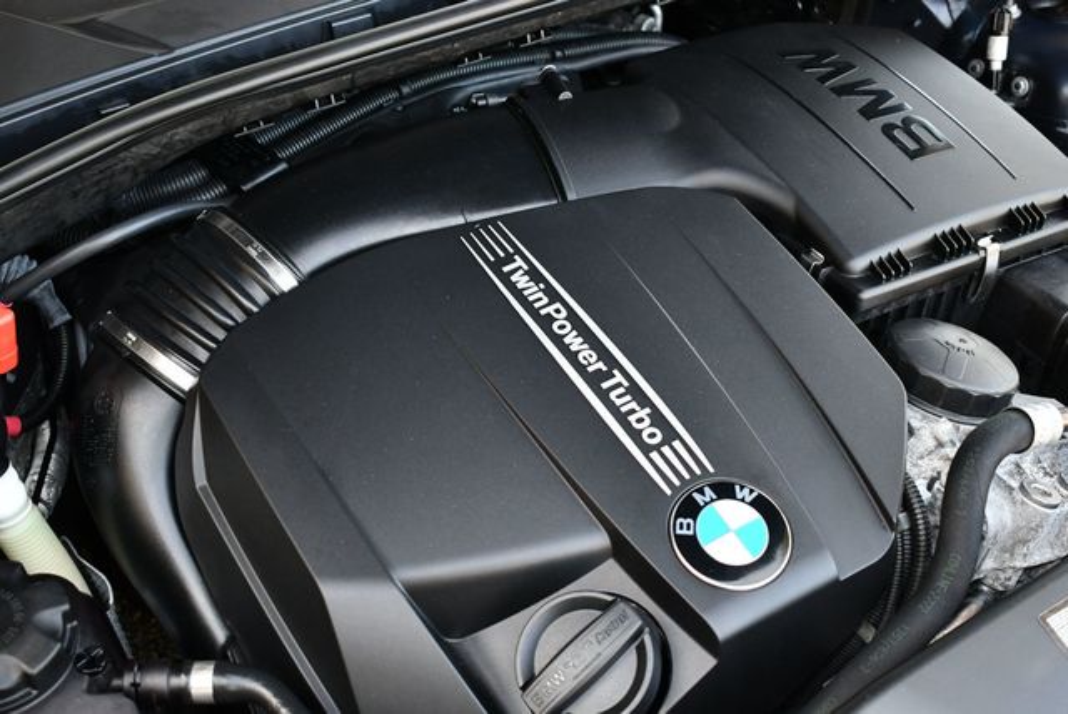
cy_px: 357
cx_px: 534
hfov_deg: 41.1
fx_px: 1425
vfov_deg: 28.1
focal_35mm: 48
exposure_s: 1/250
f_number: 3.8
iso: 800
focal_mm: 24
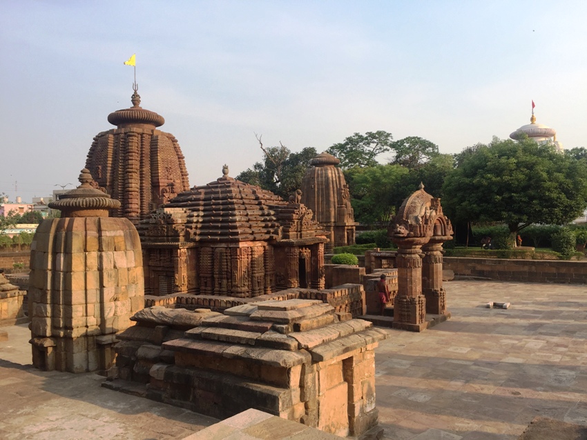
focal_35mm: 29
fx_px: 492
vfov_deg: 48.2
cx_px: 294
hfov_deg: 61.6
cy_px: 220
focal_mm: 4.15
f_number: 2.2
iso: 32
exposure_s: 1/824
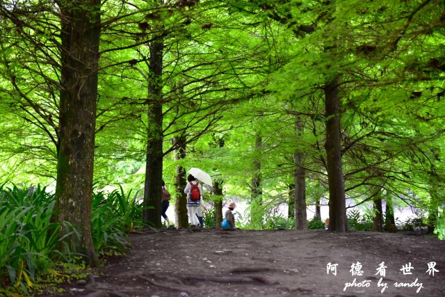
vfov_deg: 19.5
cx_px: 222
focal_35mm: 70
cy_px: 148
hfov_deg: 28.8
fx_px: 865
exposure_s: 1/40
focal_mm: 70
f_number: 2.8
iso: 500
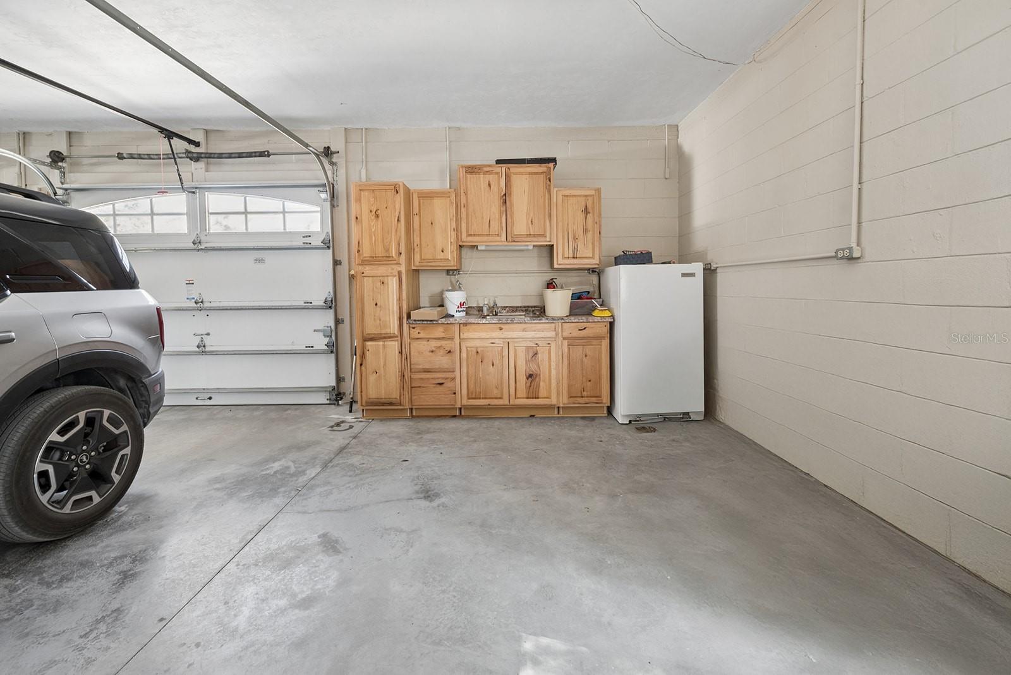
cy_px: 338
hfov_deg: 104.2
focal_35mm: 14
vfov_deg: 81.3
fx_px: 393
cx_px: 506
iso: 400
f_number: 8
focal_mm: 14
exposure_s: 1/6
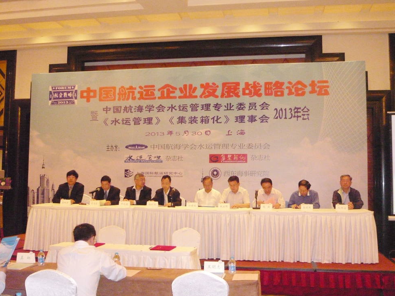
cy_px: 149
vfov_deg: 35.1
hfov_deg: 45.8
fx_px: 468
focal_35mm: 41
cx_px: 198
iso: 800
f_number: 3.3
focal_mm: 6.6
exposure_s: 1/40
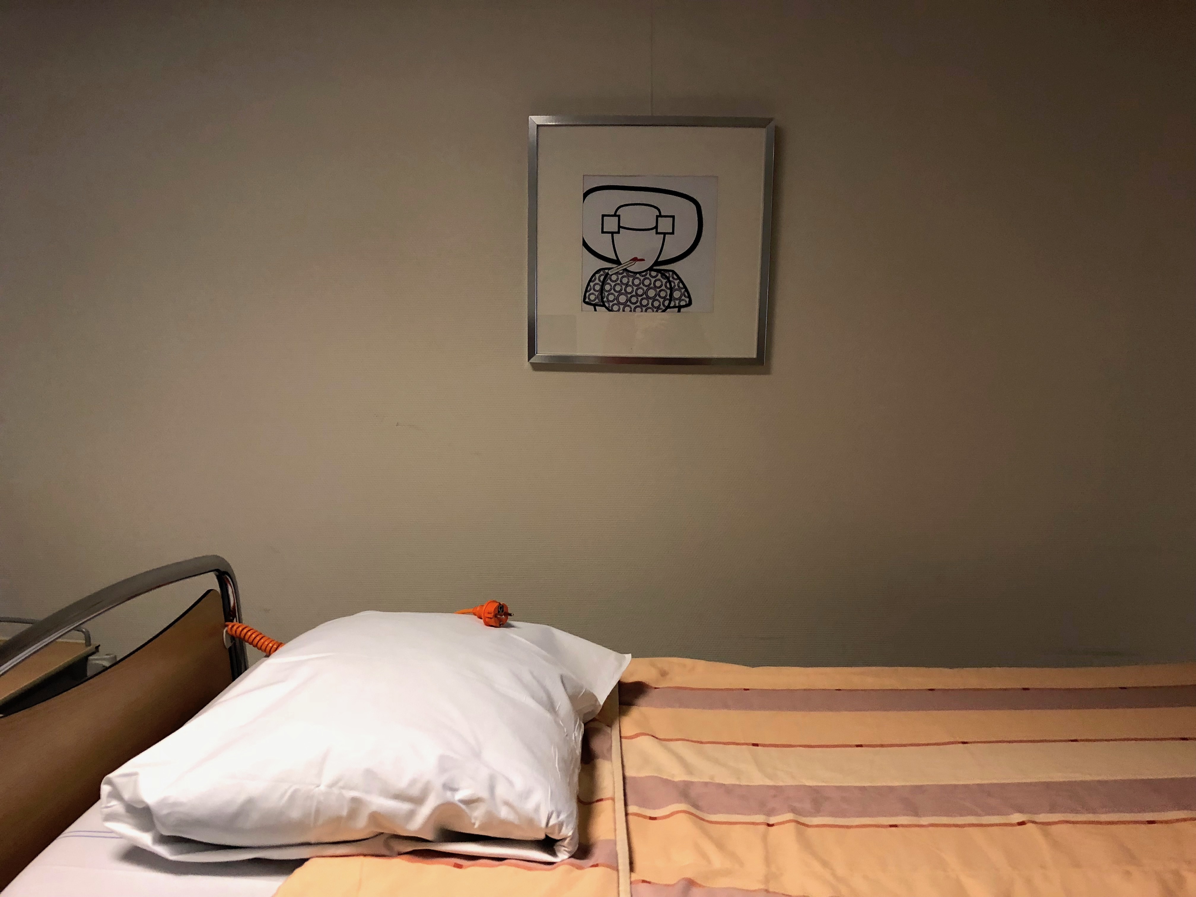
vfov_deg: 49.7
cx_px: 598
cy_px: 448
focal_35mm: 28
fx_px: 967
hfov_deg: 63.4
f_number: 1.8
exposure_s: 1/16
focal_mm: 4
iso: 100
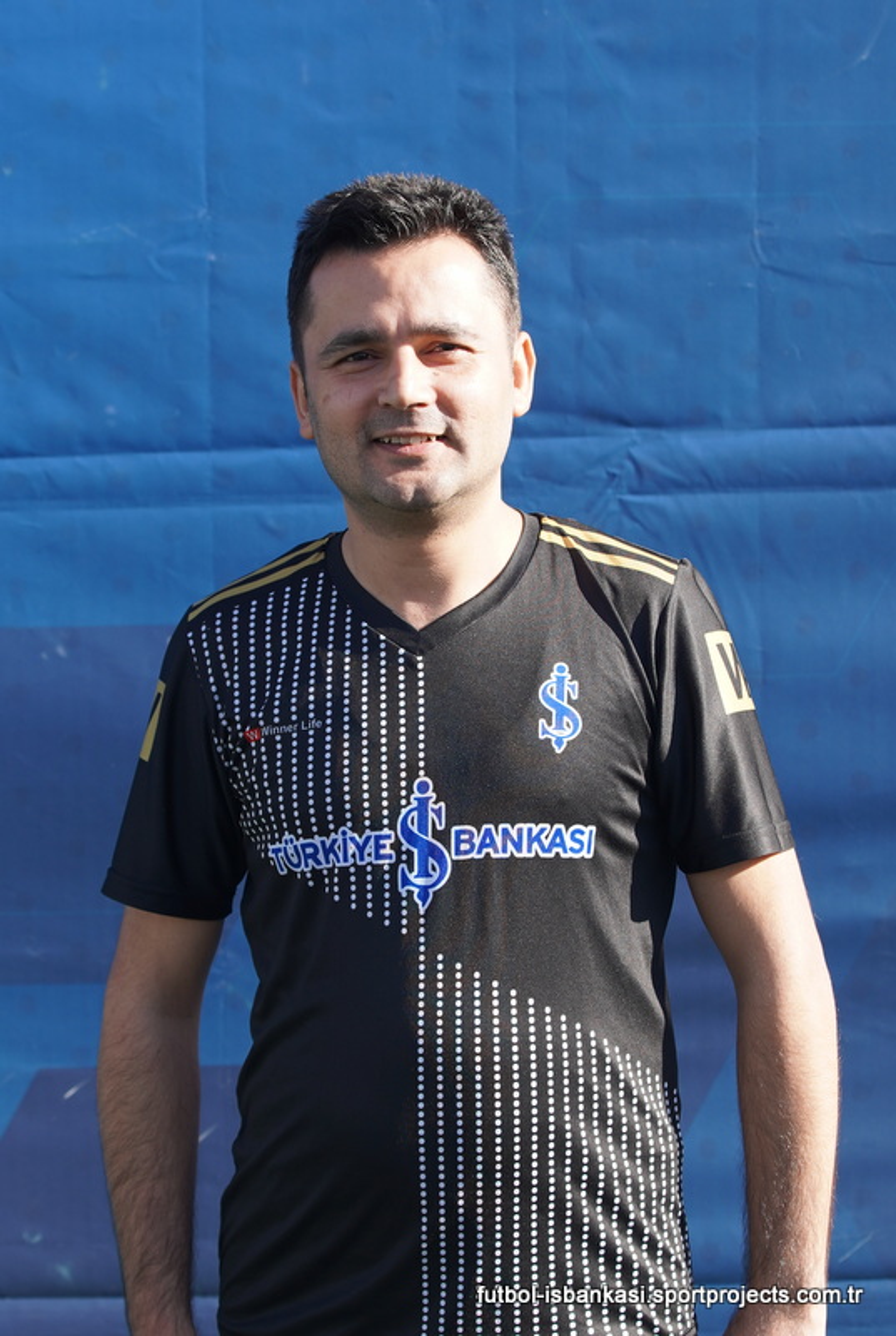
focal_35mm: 70
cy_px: 668
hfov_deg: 19.5
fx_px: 2601
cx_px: 448
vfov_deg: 28.8
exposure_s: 1/320
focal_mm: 70
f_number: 4.5
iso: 100
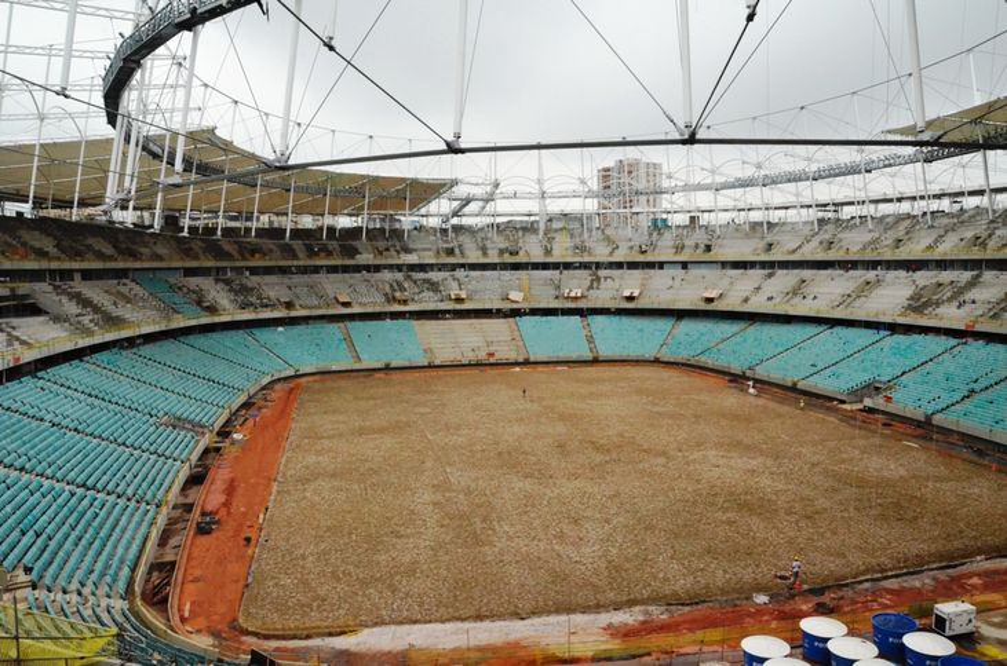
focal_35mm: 27
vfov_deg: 47.7
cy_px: 333
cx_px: 504
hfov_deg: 67.5
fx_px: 754
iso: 5000
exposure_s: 1/1600
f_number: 20
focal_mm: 18
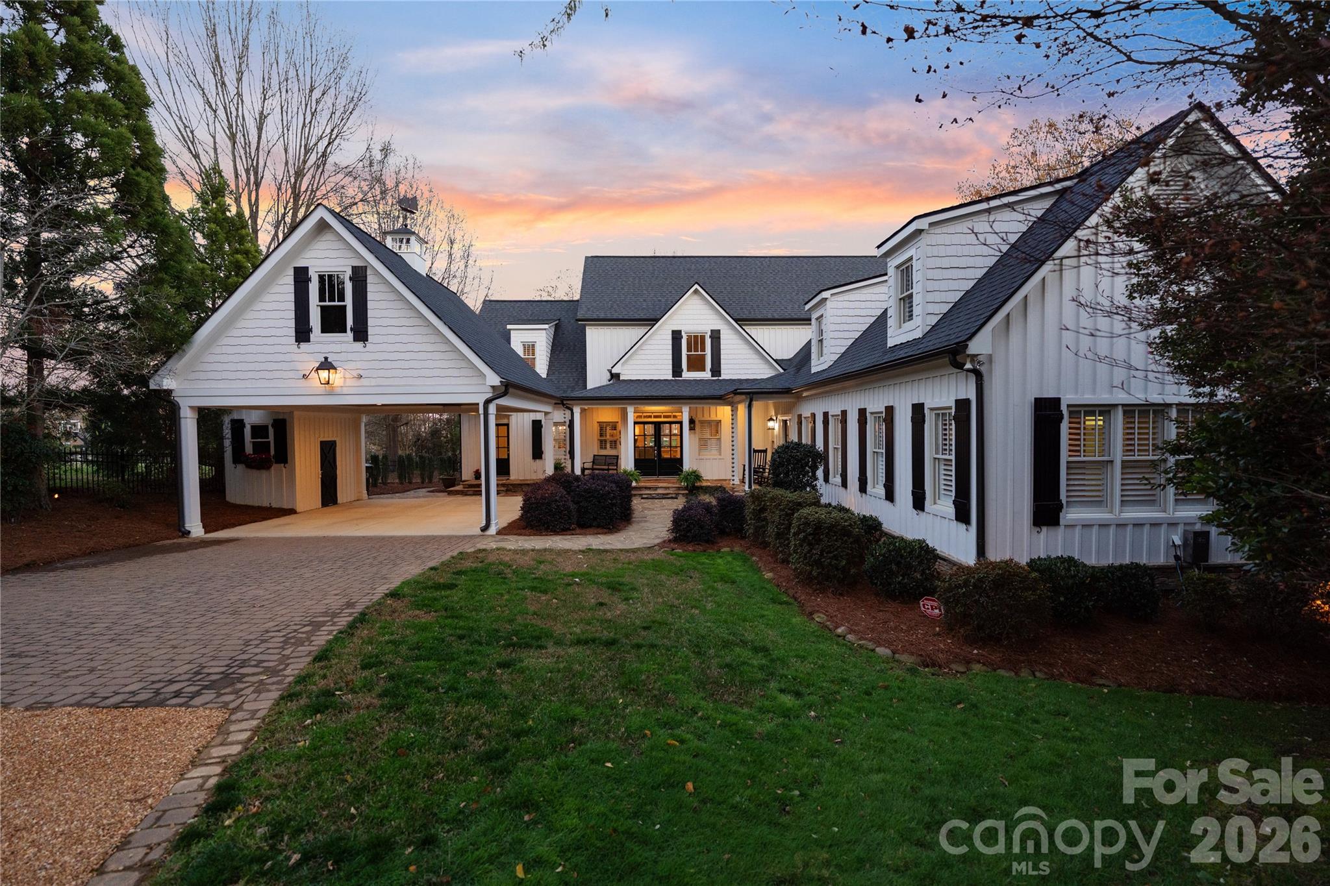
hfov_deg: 96.7
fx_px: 591
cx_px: 665
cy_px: 443
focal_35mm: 16
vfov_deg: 73.7
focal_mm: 16
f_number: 2.5
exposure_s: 1/500
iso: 1250
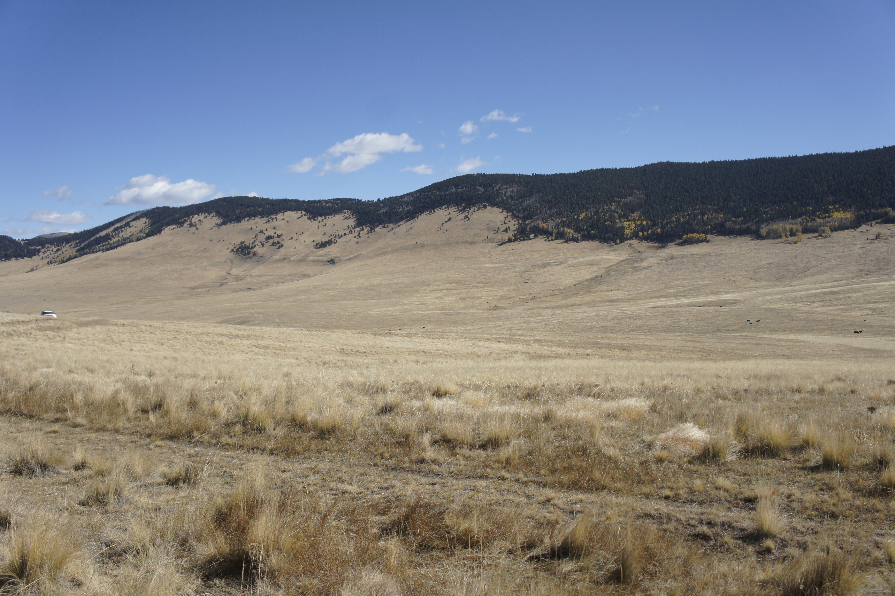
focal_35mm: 36
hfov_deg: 53.2
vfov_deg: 36.8
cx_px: 448
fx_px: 894
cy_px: 298
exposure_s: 1/1250
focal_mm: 24
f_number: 5
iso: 200
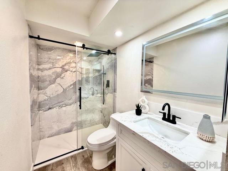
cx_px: 114
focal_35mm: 14
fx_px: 92
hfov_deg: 102.1
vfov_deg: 85.7
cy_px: 86
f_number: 2.2
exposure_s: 1/120
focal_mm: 2.22
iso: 125
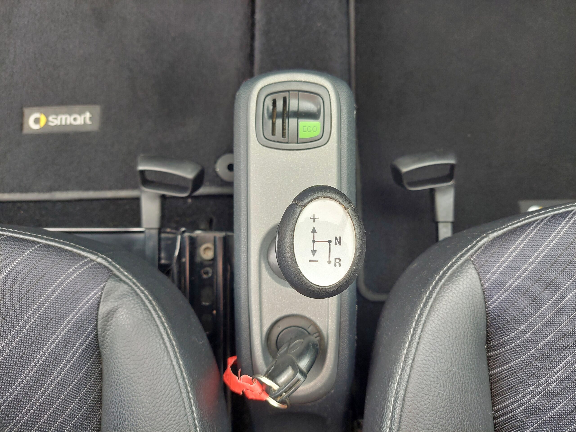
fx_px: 416
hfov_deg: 69.4
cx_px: 288
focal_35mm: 25
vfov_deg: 54.9
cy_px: 216
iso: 50
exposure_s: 1/50
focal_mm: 5.23
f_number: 1.8
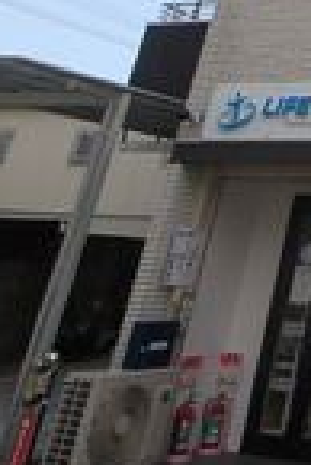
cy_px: -83
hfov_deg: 18.4
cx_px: 596
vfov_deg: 31.7
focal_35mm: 53
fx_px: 685
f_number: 10
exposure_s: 1/200
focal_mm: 8
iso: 200
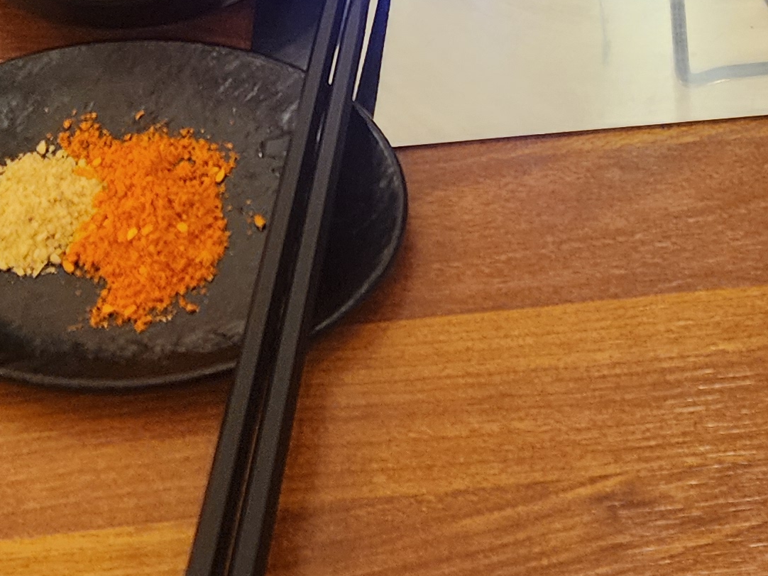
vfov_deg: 16.1
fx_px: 1886
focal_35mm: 85
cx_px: 840
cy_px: -262
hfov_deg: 21.8
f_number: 1.8
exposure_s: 1/120
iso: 500
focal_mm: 6.4
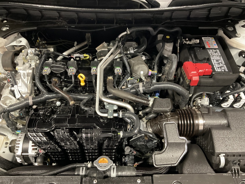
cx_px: 122
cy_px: 92
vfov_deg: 48.2
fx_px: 205
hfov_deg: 61.7
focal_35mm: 29
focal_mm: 3
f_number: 1.8
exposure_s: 1/33
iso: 320
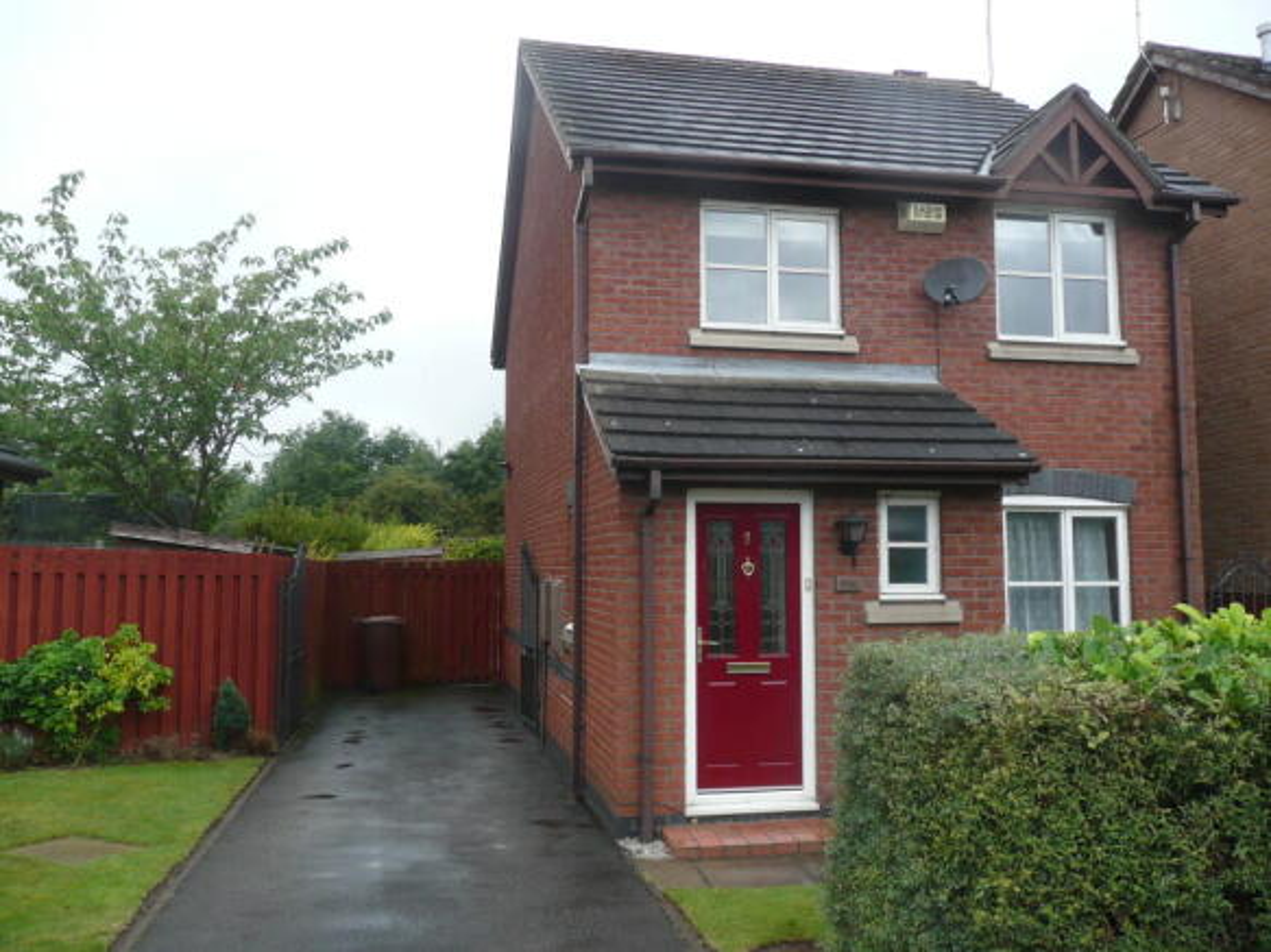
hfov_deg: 63.5
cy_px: 476
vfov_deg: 49.7
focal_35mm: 28
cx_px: 636
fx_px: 1028
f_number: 3.3
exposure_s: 1/160
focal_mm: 4.6
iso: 100
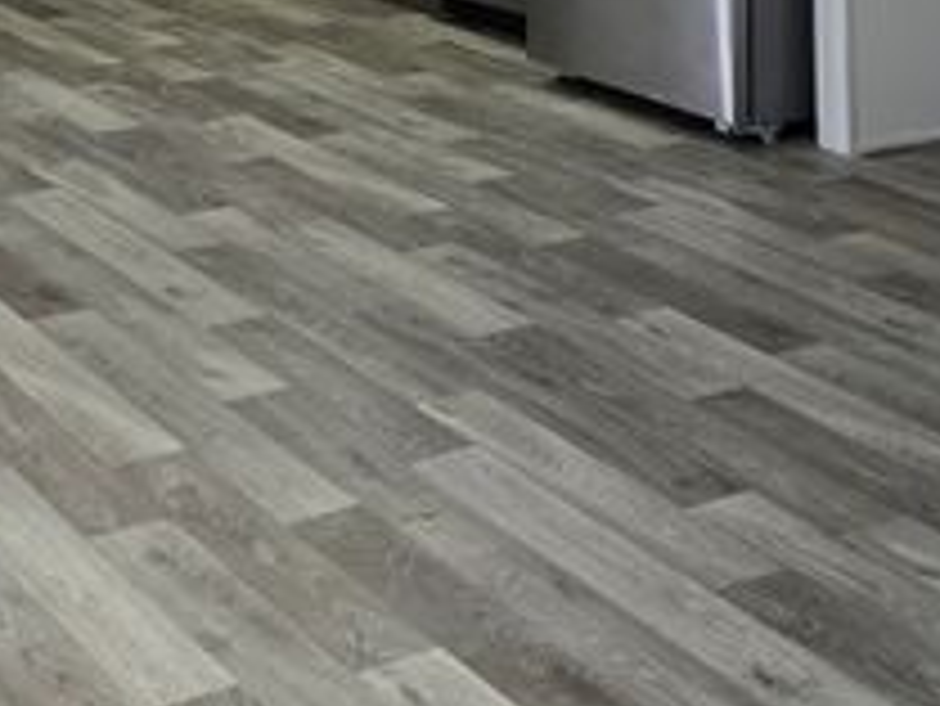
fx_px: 2092
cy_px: -438
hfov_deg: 25.1
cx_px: 265
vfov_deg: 16.8
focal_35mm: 77
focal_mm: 5.4
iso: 500
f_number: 1.8
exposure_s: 1/120
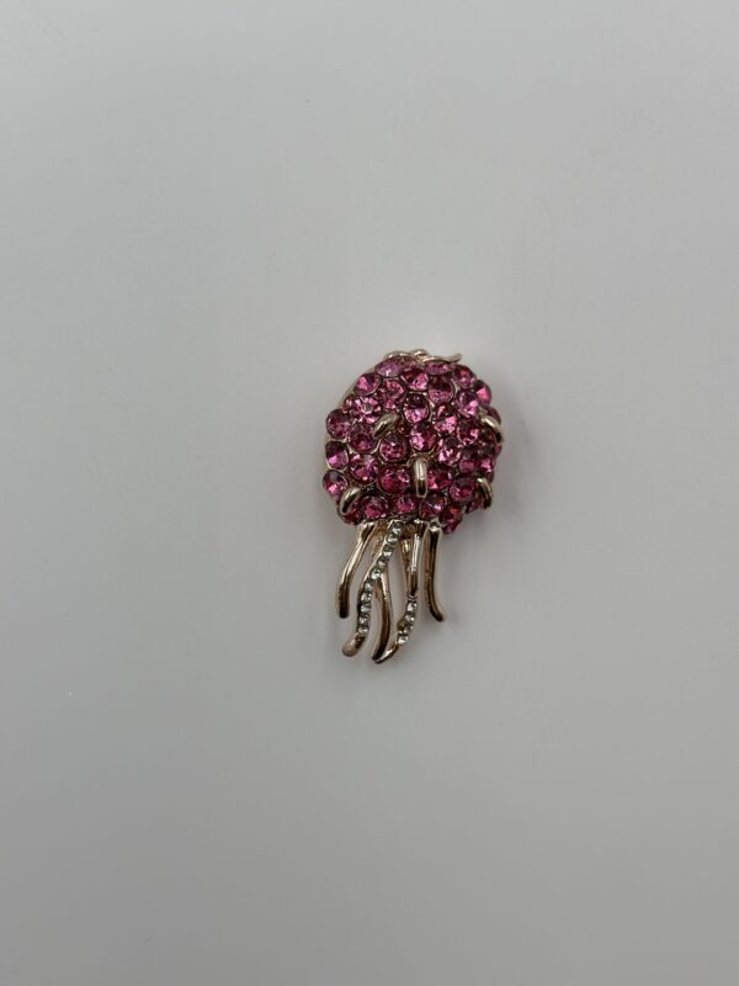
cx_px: 370
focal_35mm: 48
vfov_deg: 39.7
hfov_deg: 30.3
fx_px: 1366
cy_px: 493
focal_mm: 6.86
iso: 80
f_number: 1.78
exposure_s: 1/2114
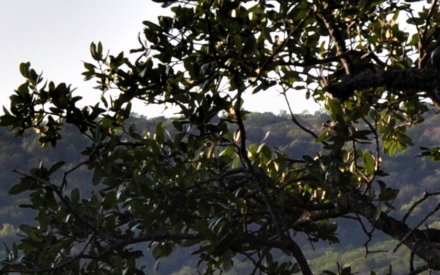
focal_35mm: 298
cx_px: -657
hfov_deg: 6.6
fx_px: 3574
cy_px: 407
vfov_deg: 4.4
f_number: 10
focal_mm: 38
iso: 250
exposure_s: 1/250
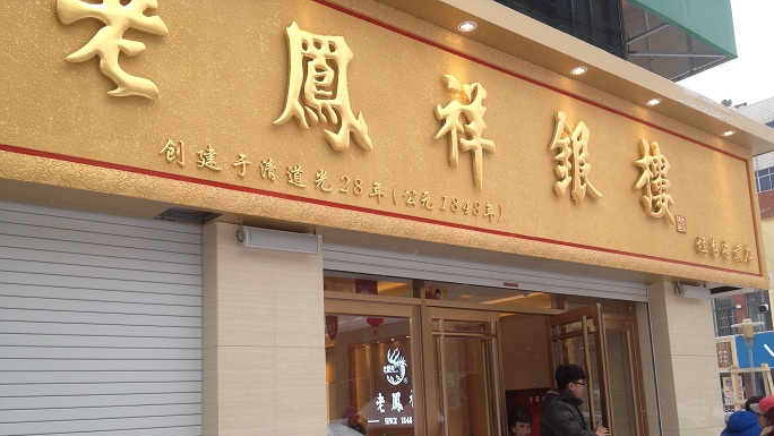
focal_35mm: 39
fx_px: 801
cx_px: 395
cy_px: 296
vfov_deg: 30.2
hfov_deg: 51.6
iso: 50
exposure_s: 1/283
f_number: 2.4
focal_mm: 4.28
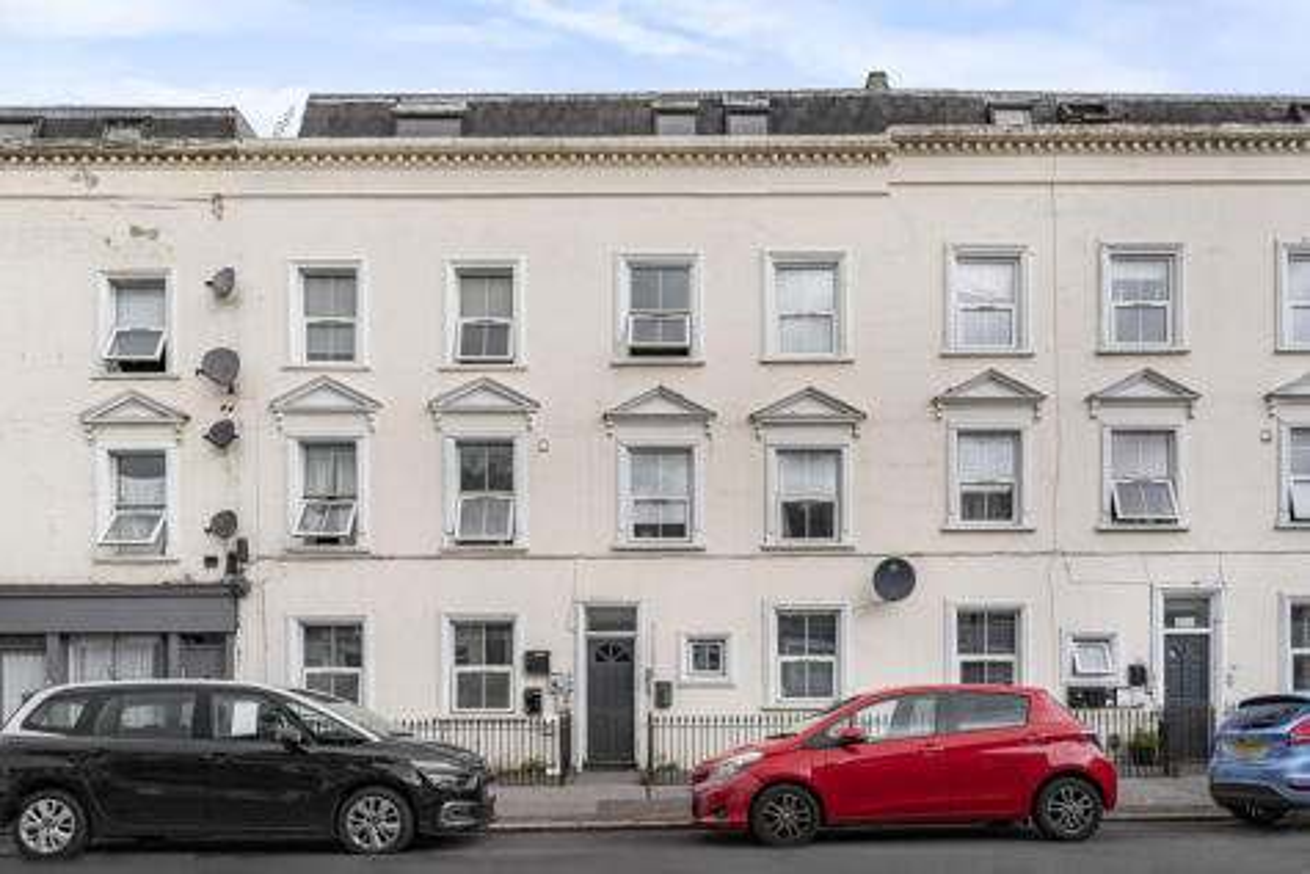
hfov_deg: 73.7
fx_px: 874
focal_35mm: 24
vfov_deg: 53.2
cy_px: 437
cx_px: 655
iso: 320
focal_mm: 24
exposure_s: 1/200
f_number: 9
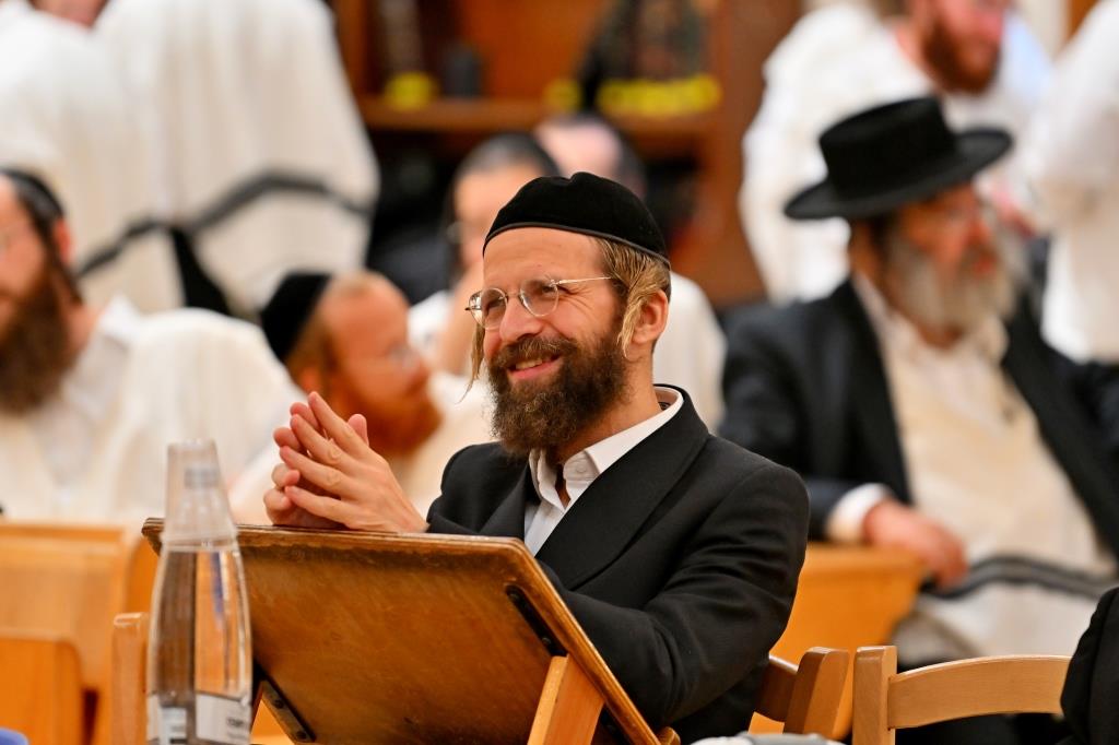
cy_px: 372
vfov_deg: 4.6
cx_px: 560
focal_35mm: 300
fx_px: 9321
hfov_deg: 6.9
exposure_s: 1/160
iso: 500
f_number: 2.8
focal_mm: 200
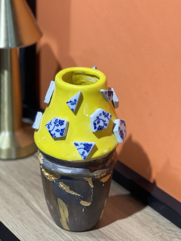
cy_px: 114
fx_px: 690
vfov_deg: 19.8
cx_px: 67
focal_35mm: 99
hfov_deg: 14.9
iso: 160
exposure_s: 1/100
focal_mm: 7.5
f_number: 2.2
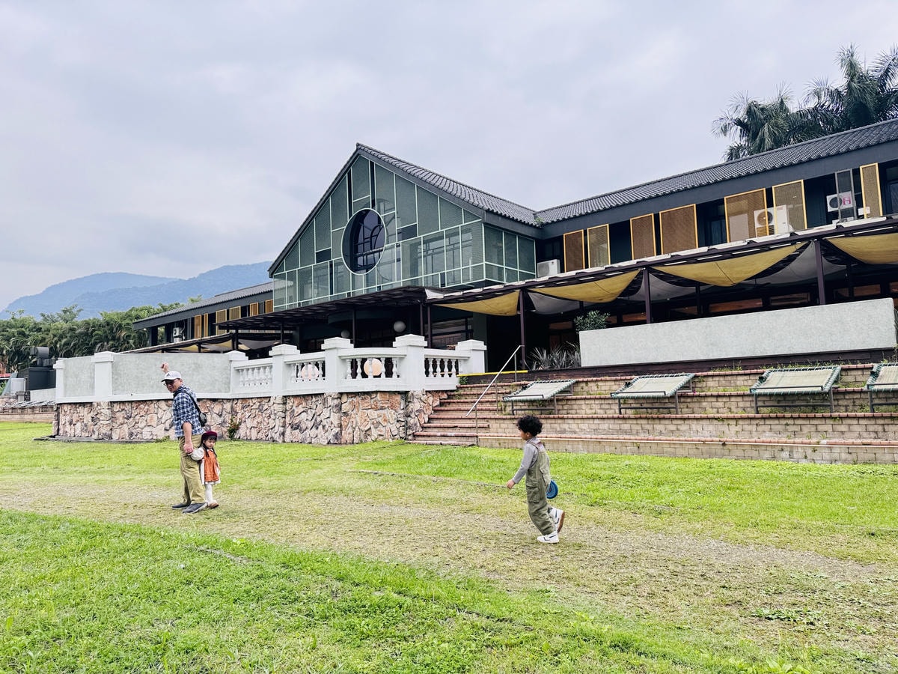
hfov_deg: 71.6
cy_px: 337
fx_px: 623
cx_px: 449
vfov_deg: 56.8
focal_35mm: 24
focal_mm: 6.86
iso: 80
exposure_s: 1/138
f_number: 1.78
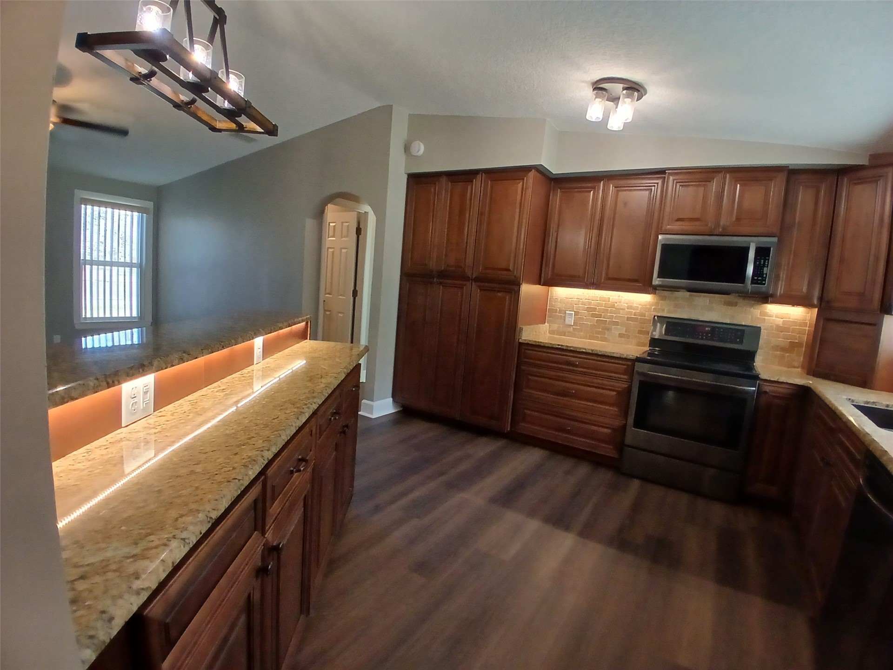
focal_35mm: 17
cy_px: 335
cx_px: 446
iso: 125
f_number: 2.2
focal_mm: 1.4
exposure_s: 1/30
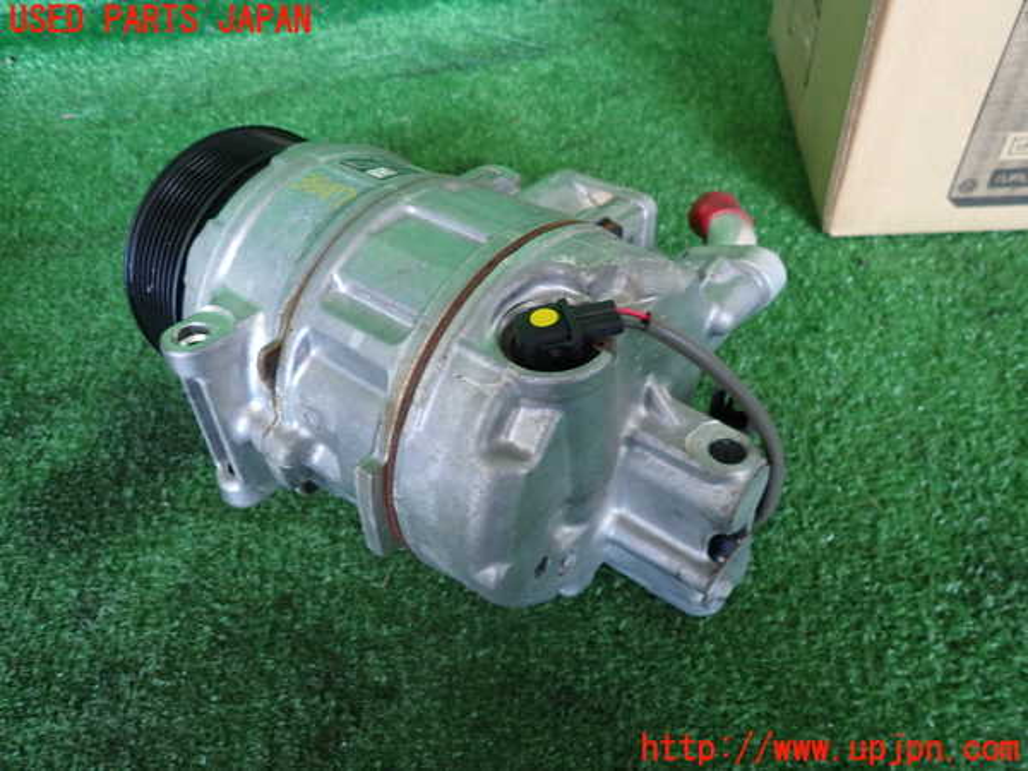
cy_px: 386
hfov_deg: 69.4
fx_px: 742
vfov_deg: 54.9
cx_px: 514
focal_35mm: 25
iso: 200
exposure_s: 1/50
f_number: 2
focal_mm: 4.5
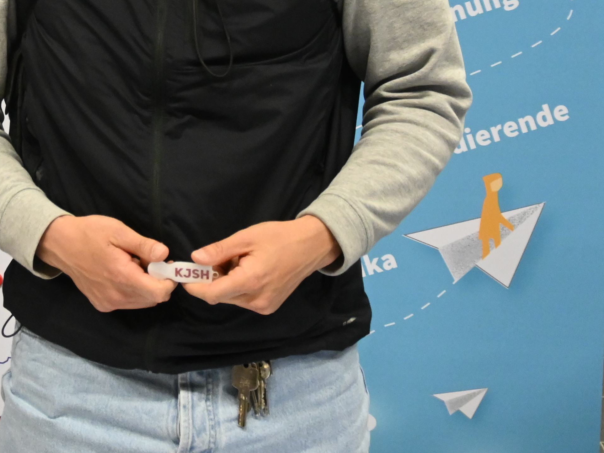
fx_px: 1565
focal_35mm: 90
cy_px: -27
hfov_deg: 21.2
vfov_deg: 16.1
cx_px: 21
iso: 2200
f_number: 4
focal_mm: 21.5
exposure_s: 1/125
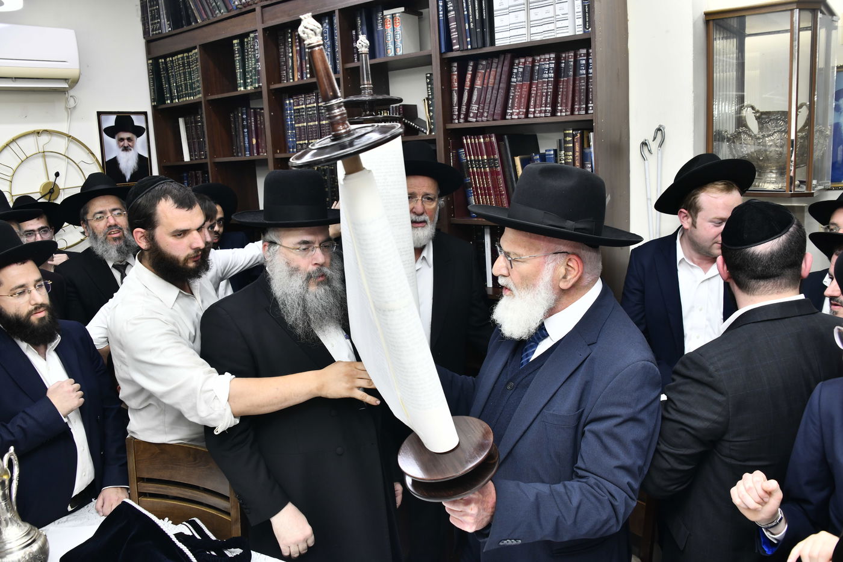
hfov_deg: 65.5
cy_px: 281
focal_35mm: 28
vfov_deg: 46.4
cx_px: 422
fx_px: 656
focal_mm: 28
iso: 500
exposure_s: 1/160
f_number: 6.3
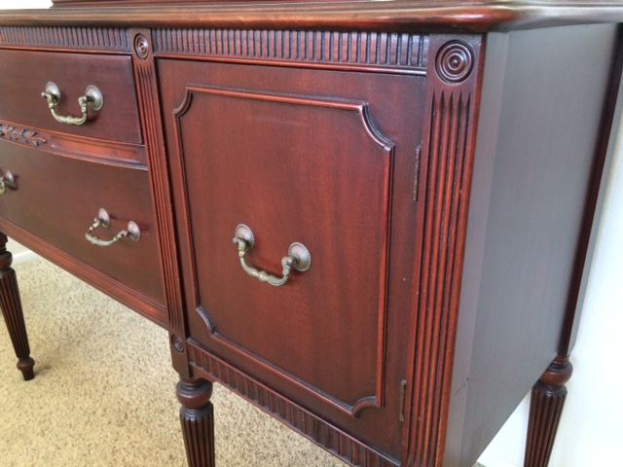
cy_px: 234
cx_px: 312
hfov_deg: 61.7
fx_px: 522
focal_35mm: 29
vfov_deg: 48.2
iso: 200
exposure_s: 1/30
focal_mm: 4.15
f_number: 2.2
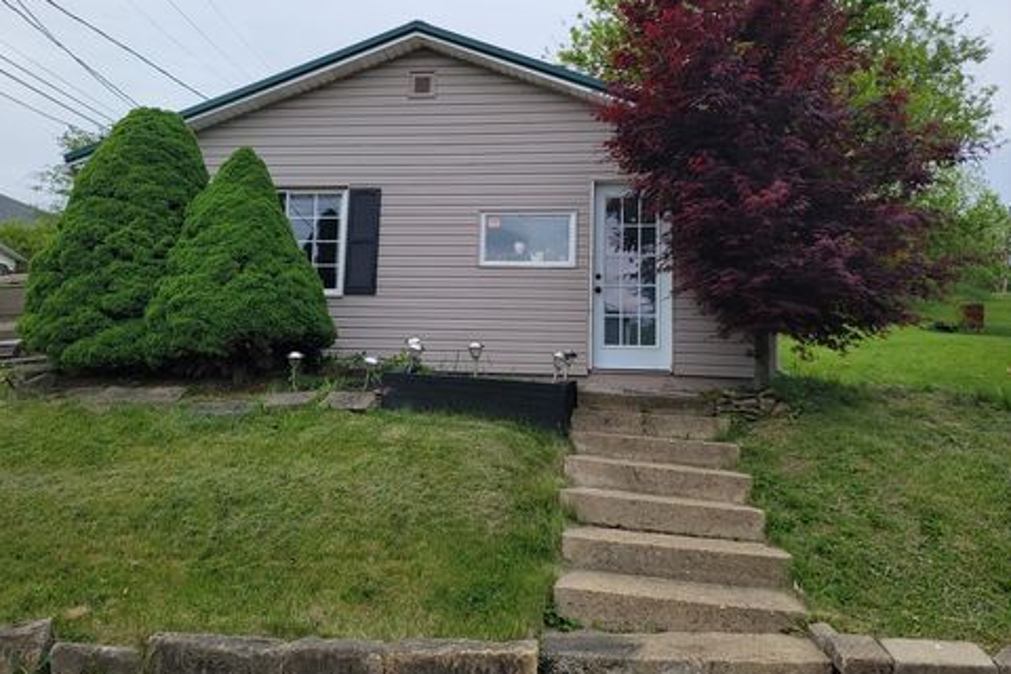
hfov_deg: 69.4
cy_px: 306
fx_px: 730
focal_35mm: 26
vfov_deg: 49.5
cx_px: 489
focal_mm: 6.7
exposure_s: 1/470
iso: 16
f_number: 1.8
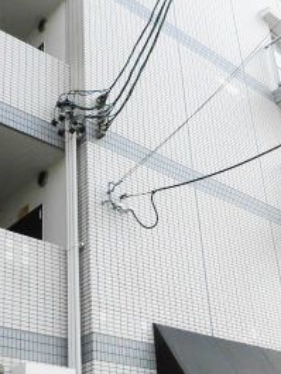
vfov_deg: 32.9
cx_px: 161
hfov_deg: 25.2
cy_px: 248
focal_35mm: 58
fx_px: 627
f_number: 3.1
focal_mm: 4.3
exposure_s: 1/640
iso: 100
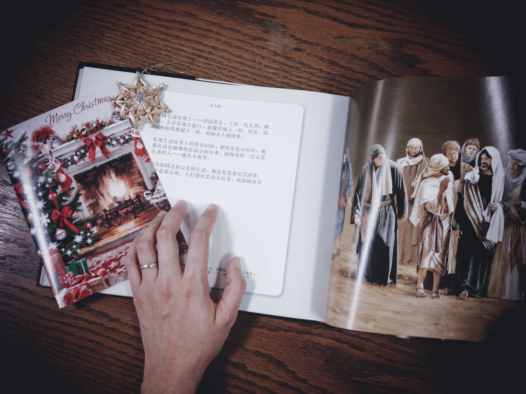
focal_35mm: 35
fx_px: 532
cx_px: 263
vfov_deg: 40.7
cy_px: 197
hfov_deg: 52.6
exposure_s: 1/20
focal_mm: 4.3
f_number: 2.4
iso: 80
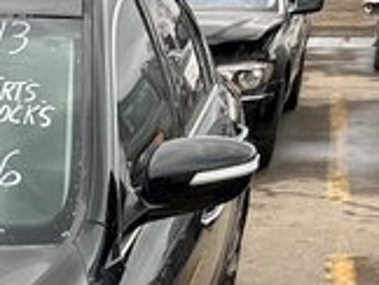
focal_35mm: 101
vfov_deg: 13.4
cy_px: 485
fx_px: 1107
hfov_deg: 17.2
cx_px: -221
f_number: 1.5
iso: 50
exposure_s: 1/859
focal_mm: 5.7
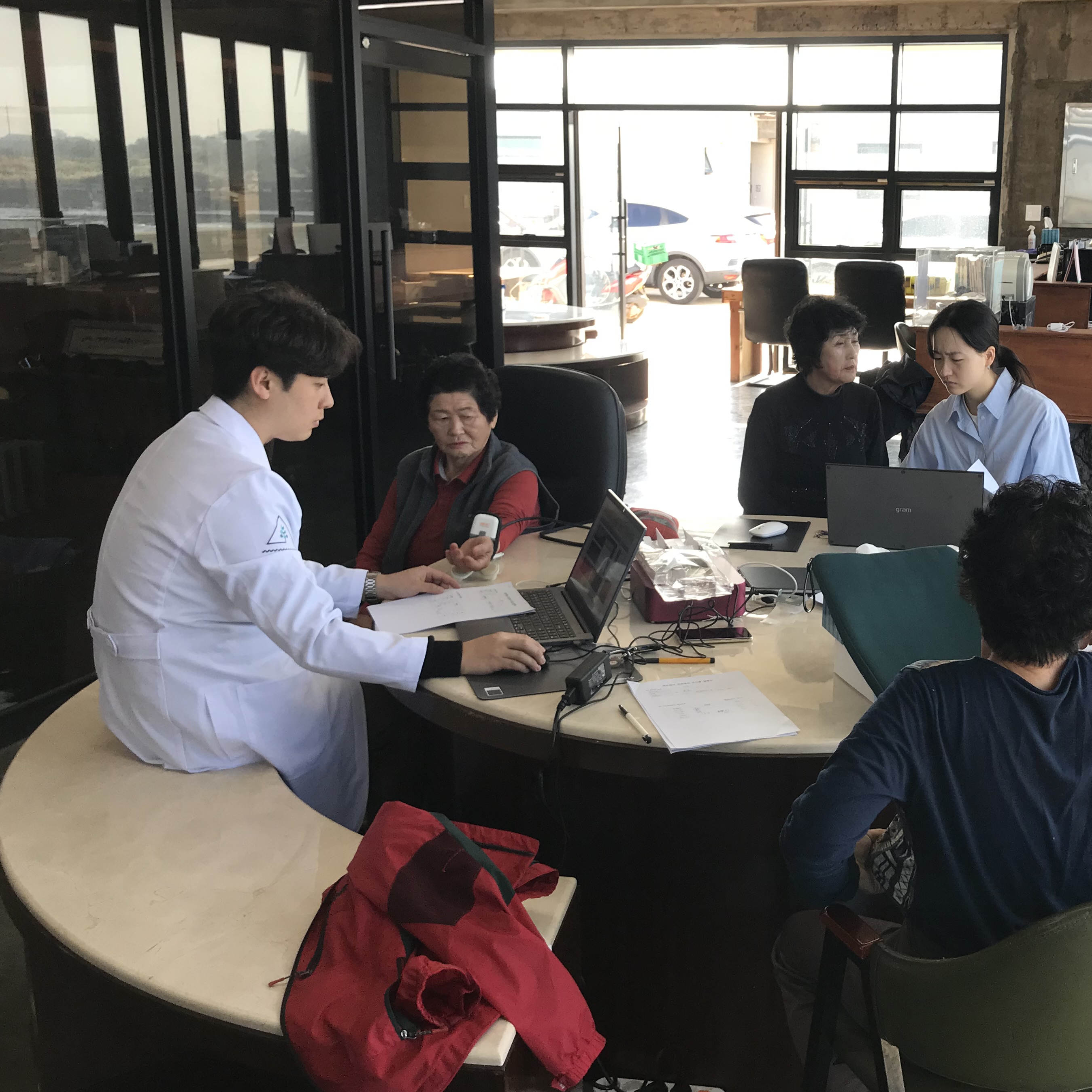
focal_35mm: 37
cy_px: 487
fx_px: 1321
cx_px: 809
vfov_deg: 44.9
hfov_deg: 43.6
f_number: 1.8
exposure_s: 1/120
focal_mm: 3.99
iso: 25
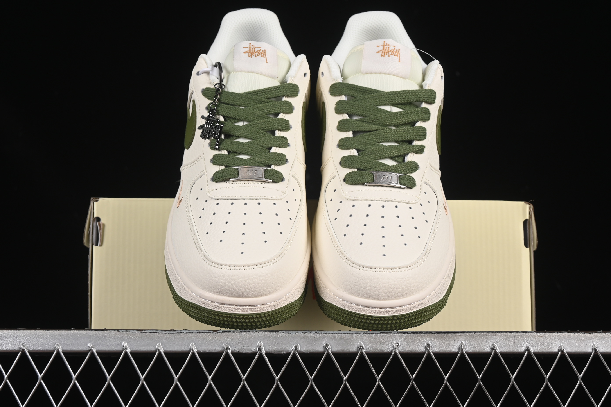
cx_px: 306
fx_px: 1273
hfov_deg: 27.0
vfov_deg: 18.2
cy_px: 204
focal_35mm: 75
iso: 160
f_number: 8
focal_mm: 50
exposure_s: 1/80
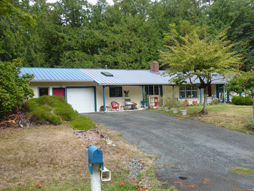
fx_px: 249
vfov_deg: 41.8
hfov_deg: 54.0
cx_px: 127
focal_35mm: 34
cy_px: 96
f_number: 3.6
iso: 80
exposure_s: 1/125
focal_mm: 5.8
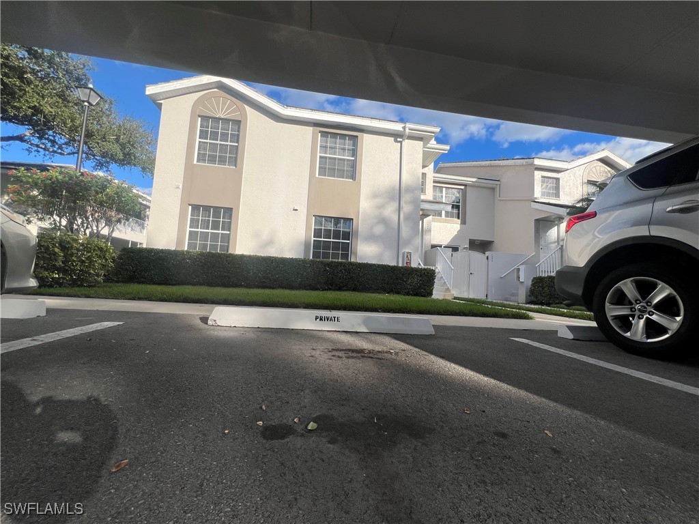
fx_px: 263
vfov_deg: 89.9
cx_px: 350
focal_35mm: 13
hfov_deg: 106.2
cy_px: 262
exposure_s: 1/1672
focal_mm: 1.57
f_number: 1.8
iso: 32
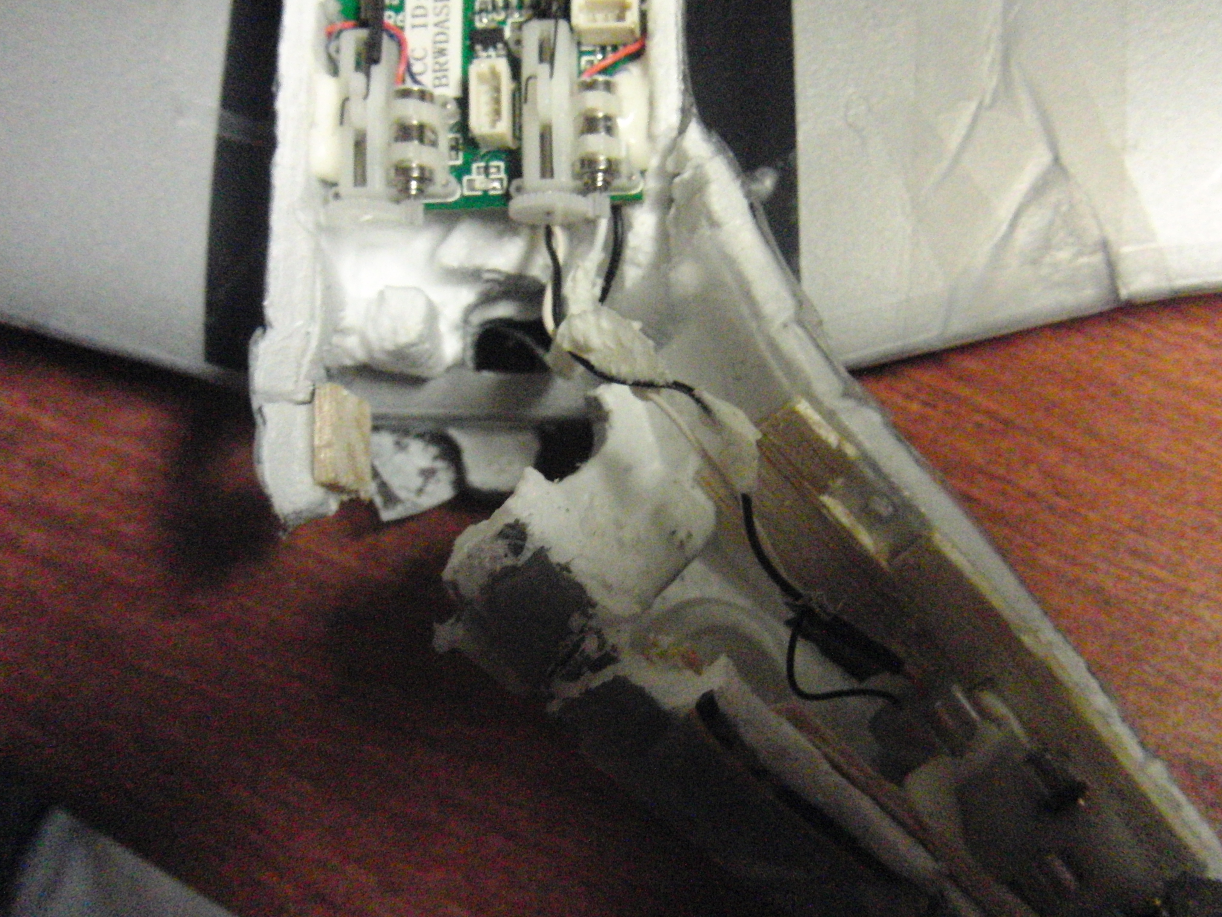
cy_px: 458
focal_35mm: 38
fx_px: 1341
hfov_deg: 49.0
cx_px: 611
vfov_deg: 37.7
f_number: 3.9
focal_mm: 6.66
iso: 1600
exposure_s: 1/40
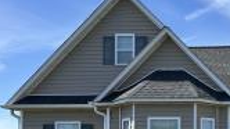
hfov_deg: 30.9
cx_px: 230
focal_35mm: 63
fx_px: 384
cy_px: 139
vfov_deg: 18.4
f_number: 1.78
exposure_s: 1/2525
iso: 80
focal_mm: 6.86
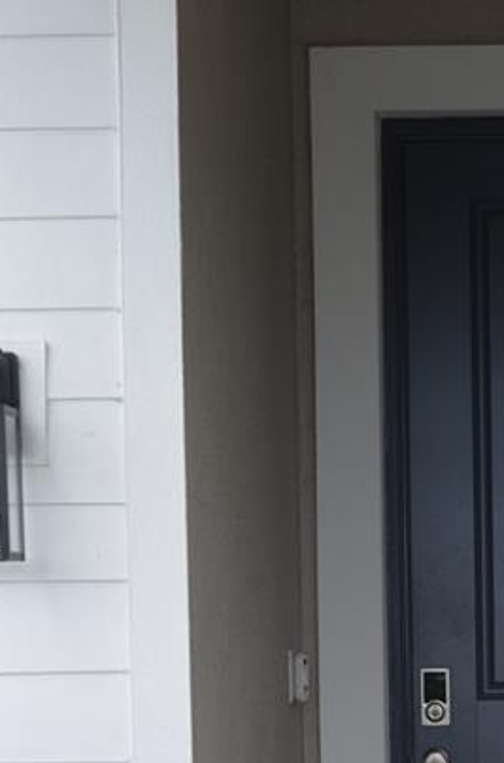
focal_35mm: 107
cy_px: 861
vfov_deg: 18.4
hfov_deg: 12.5
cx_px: 542
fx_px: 2260
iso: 100
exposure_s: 1/200
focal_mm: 24
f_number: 4
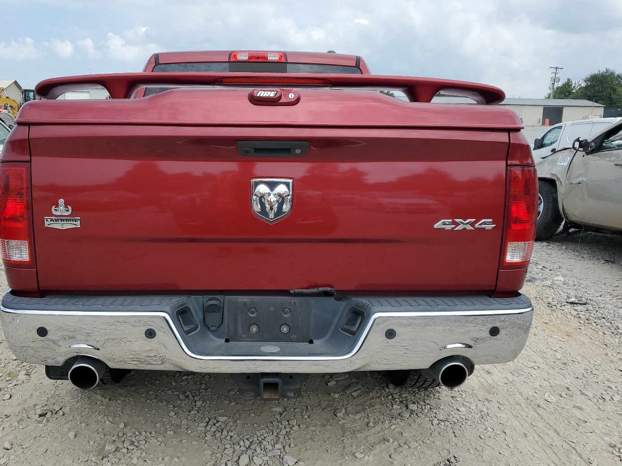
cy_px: 237
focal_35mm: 30
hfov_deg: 59.7
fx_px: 539
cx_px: 269
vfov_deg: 46.8
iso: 50
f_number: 1.5
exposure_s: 1/2500
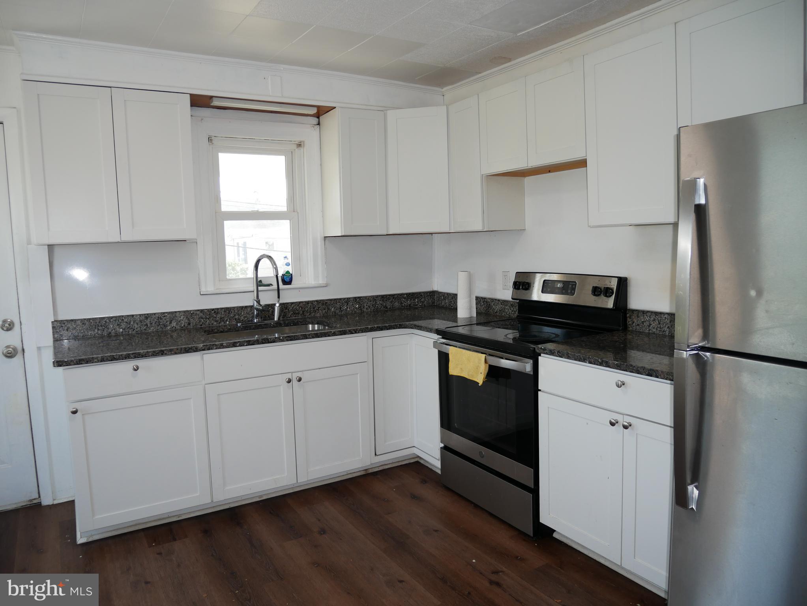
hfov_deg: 71.6
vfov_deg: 56.9
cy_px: 303
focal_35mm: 24
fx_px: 560
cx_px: 404
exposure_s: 1/60
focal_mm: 12
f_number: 3.5
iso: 200
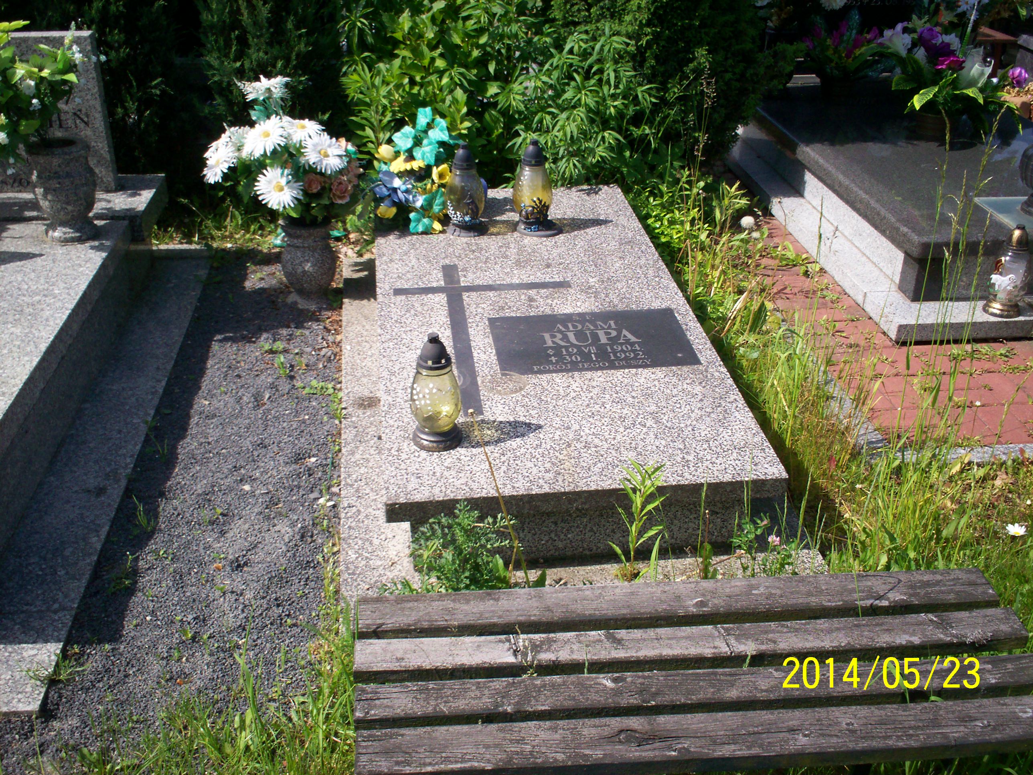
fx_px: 1074
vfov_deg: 39.7
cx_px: 516
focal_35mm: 36
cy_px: 388
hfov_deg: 51.4
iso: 100
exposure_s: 1/444
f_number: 4.5
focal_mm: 6
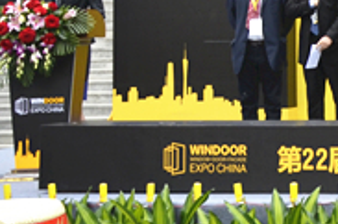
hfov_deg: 14.4
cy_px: -114
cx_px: 683
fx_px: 1105
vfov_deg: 11.1
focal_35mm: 118
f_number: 6.3
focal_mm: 18
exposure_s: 1/250
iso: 200
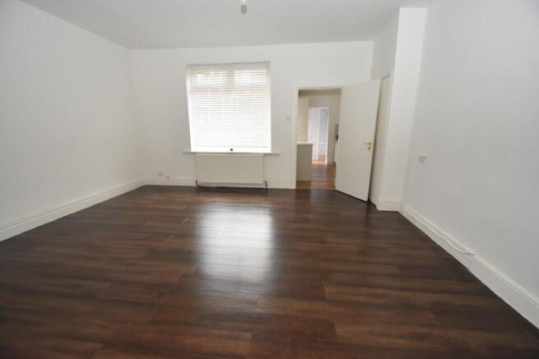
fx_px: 225
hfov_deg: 100.4
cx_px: 270
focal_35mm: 15
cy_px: 180
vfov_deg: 77.4
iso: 2800
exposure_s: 1/60
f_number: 3.5
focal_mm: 10
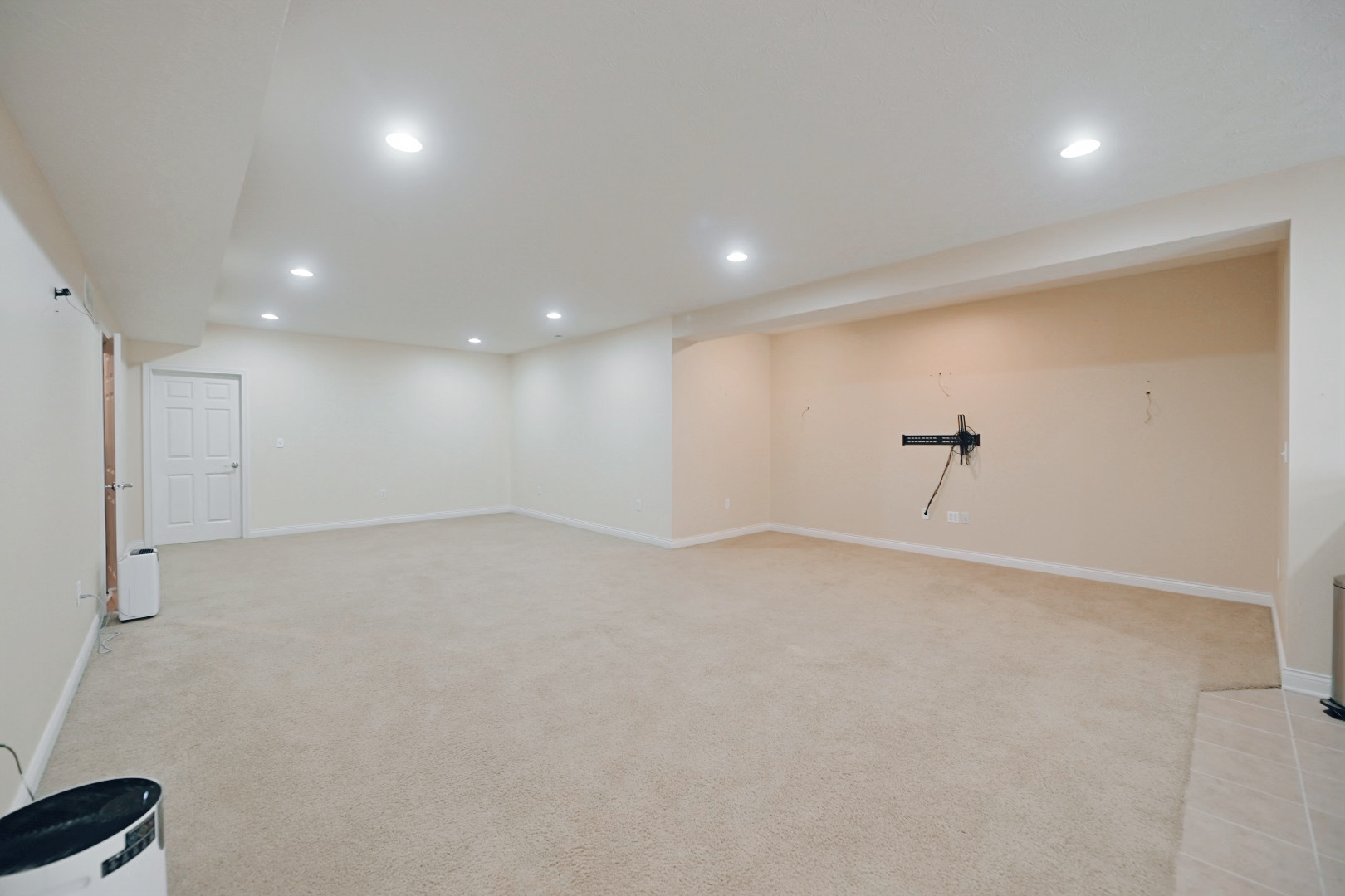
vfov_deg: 81.2
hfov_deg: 104.3
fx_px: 523
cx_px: 672
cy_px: 448
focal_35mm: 14
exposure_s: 1/100
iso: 640
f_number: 2.8
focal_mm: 14
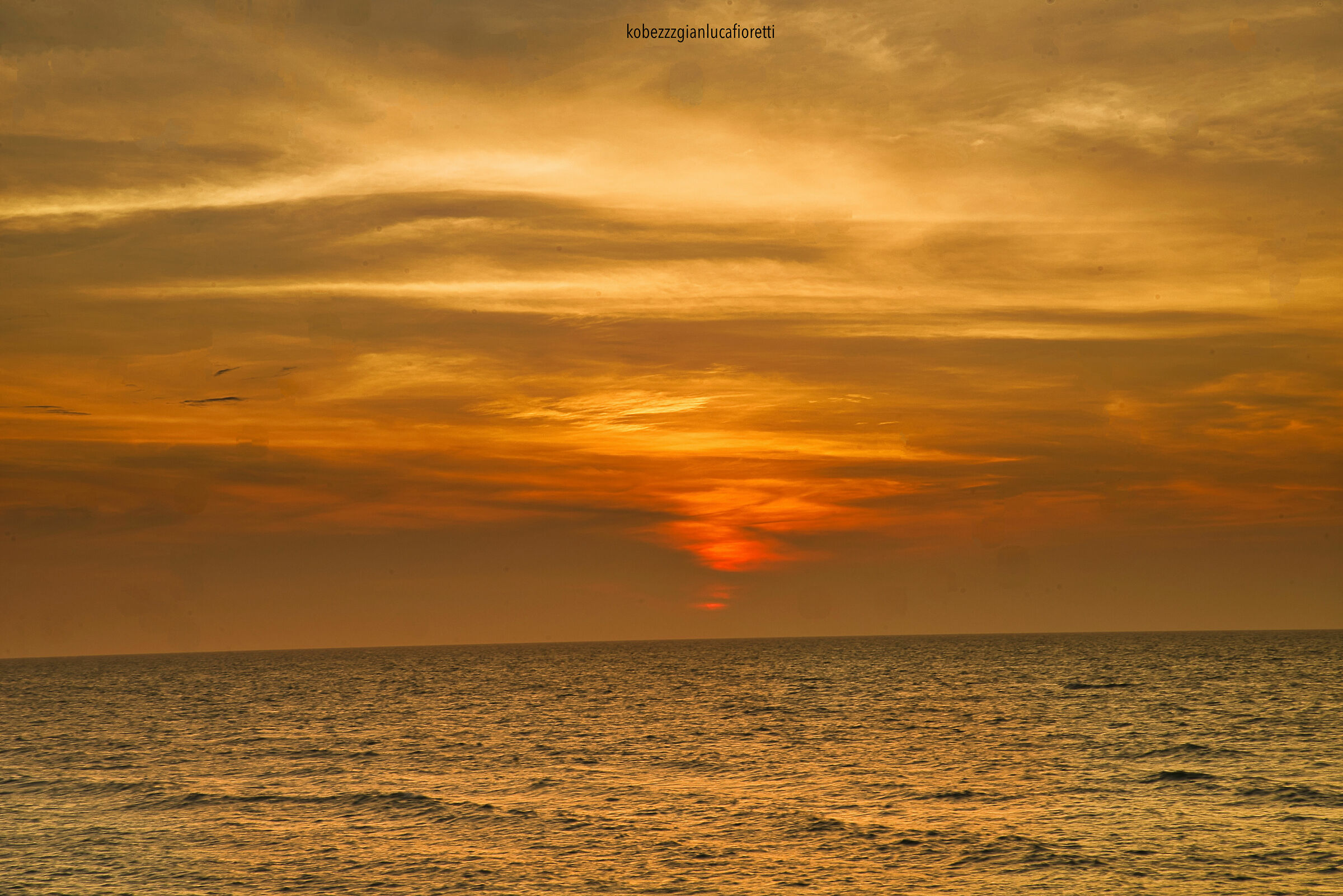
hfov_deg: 28.8
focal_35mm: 70
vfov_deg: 19.5
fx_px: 2612
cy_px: 448
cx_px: 672
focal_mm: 70
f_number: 22
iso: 100
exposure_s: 1/20
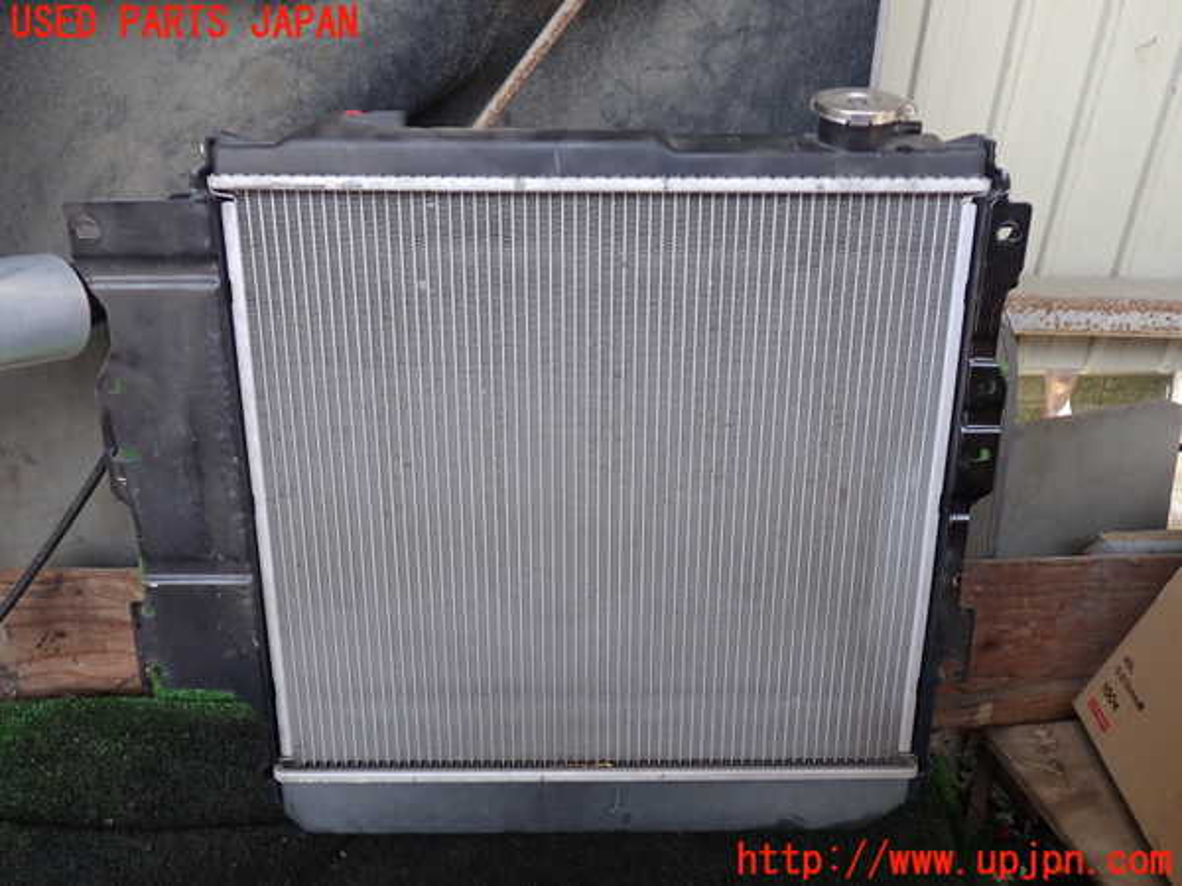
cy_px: 443
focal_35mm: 30
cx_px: 591
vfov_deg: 46.8
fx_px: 1024
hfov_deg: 60.0
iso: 100
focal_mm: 5.4
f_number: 2.3
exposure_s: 1/60
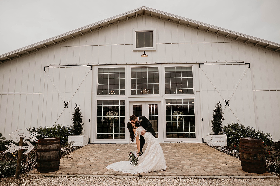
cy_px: 93
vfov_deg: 53.1
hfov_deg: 73.7
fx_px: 187
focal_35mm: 24
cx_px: 140
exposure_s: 1/1250
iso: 200
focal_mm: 24
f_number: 2.2
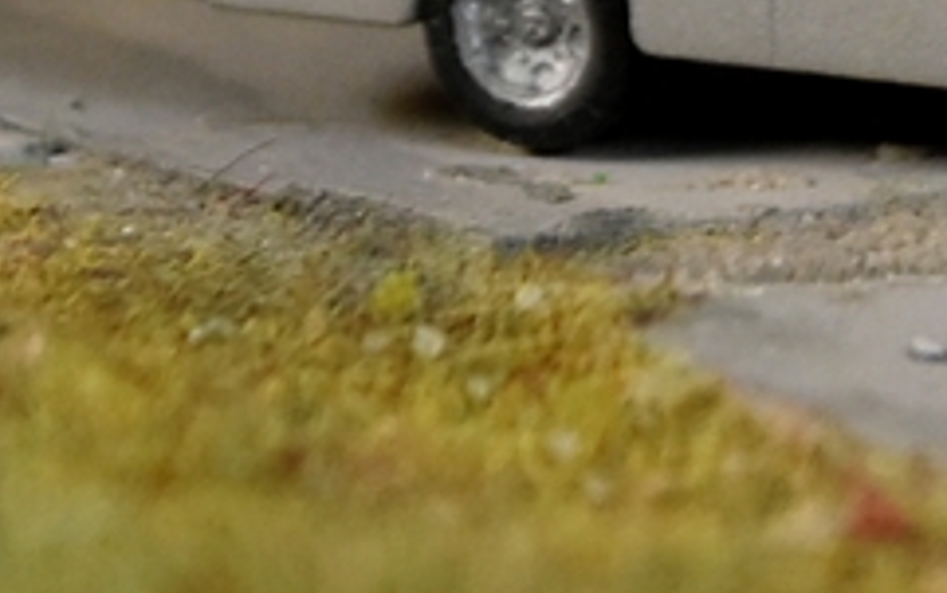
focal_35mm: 335
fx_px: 8652
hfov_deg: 6.2
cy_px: -296
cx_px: 1108
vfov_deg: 3.9
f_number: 5.3
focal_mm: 66
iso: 1800
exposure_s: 1/125
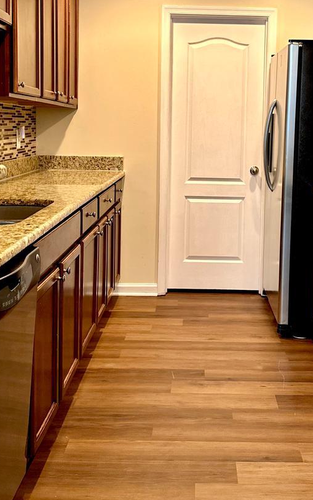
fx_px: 655
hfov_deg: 26.7
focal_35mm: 48
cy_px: 150
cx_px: 207
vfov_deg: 41.1
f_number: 1.78
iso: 320
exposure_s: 1/60
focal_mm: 6.86
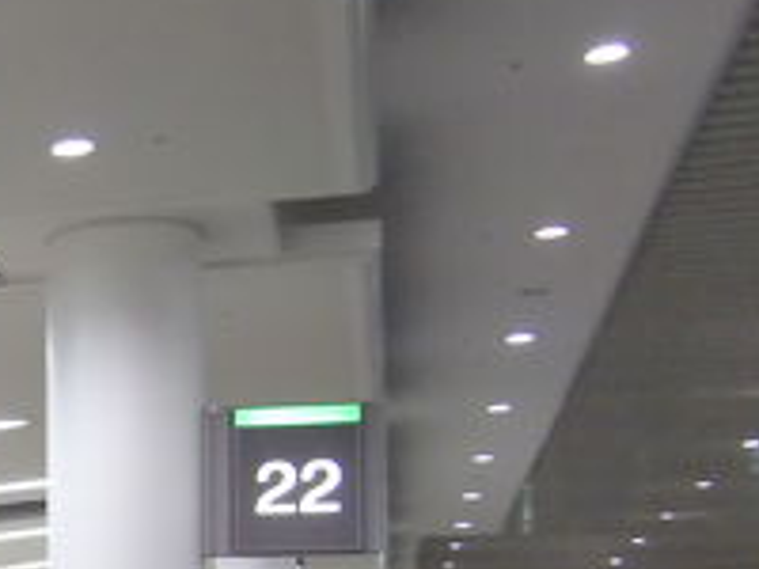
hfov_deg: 18.8
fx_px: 1995
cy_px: 745
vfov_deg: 15.4
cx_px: -398
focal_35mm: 91
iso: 400
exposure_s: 1/20
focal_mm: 4.9
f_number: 2.6
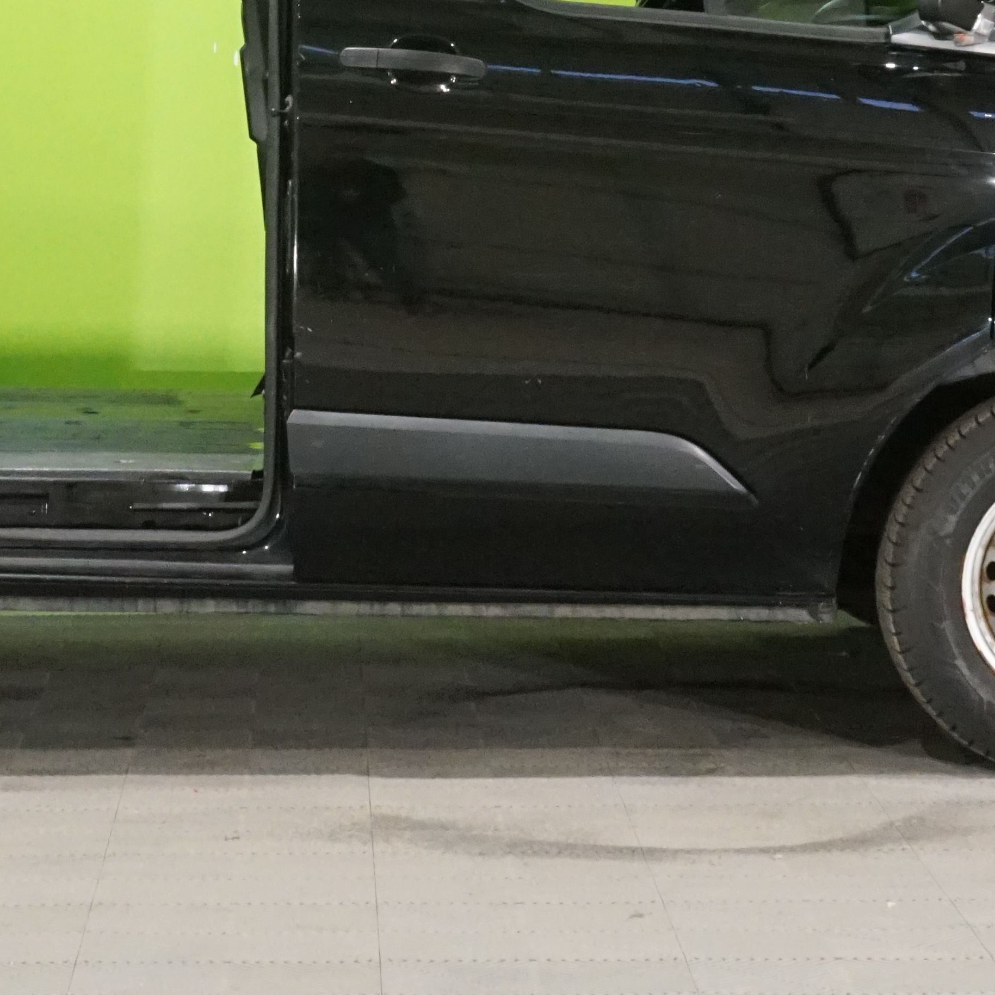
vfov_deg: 13.2
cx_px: 192
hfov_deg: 13.3
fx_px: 4260
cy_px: 77
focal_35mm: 131
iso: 6400
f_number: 20
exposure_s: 1/15
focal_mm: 47
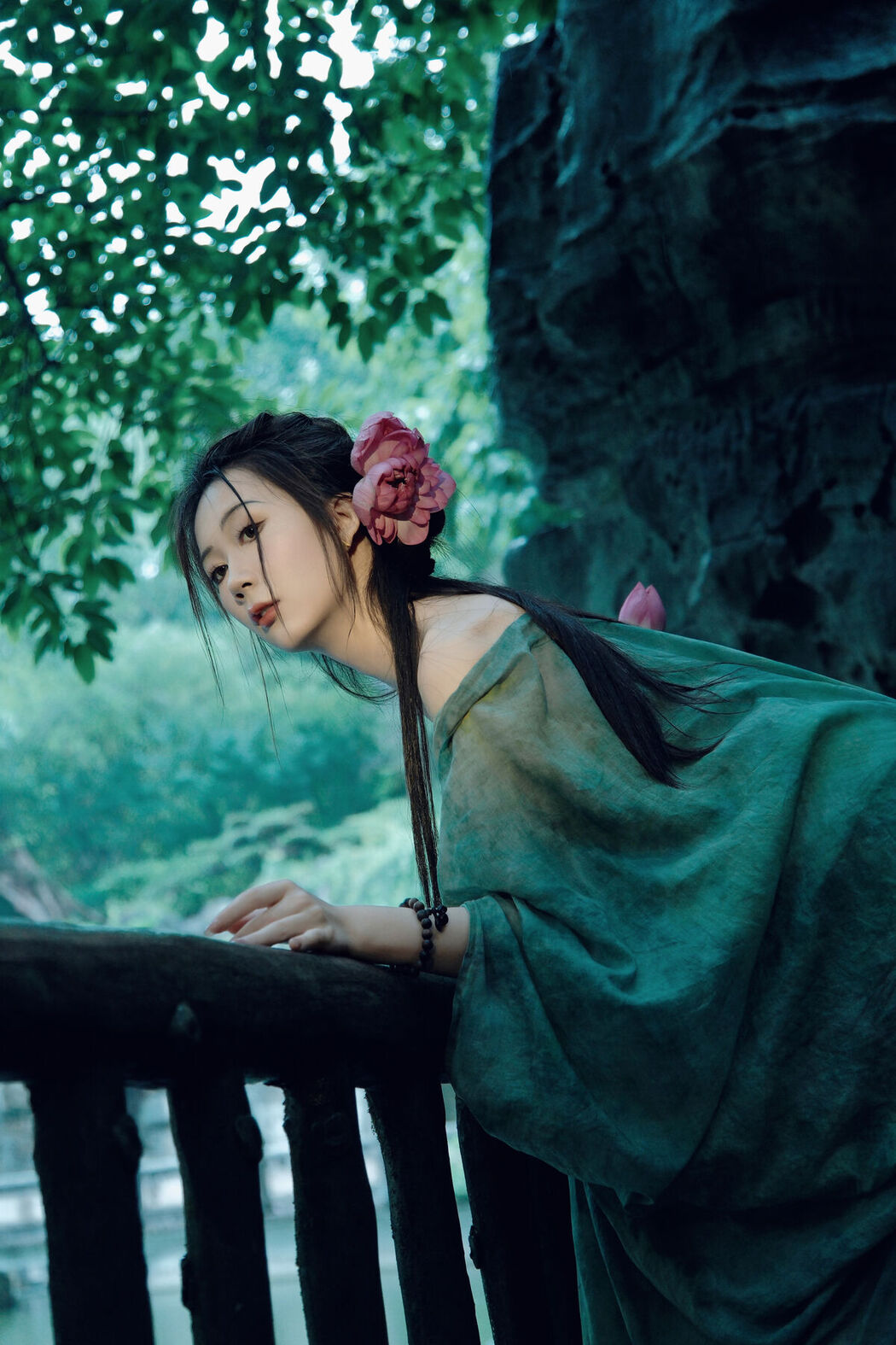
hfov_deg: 24.2
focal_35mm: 56
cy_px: 672
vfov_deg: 35.6
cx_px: 448
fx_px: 2091
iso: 800
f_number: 2.8
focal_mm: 37
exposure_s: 1/160
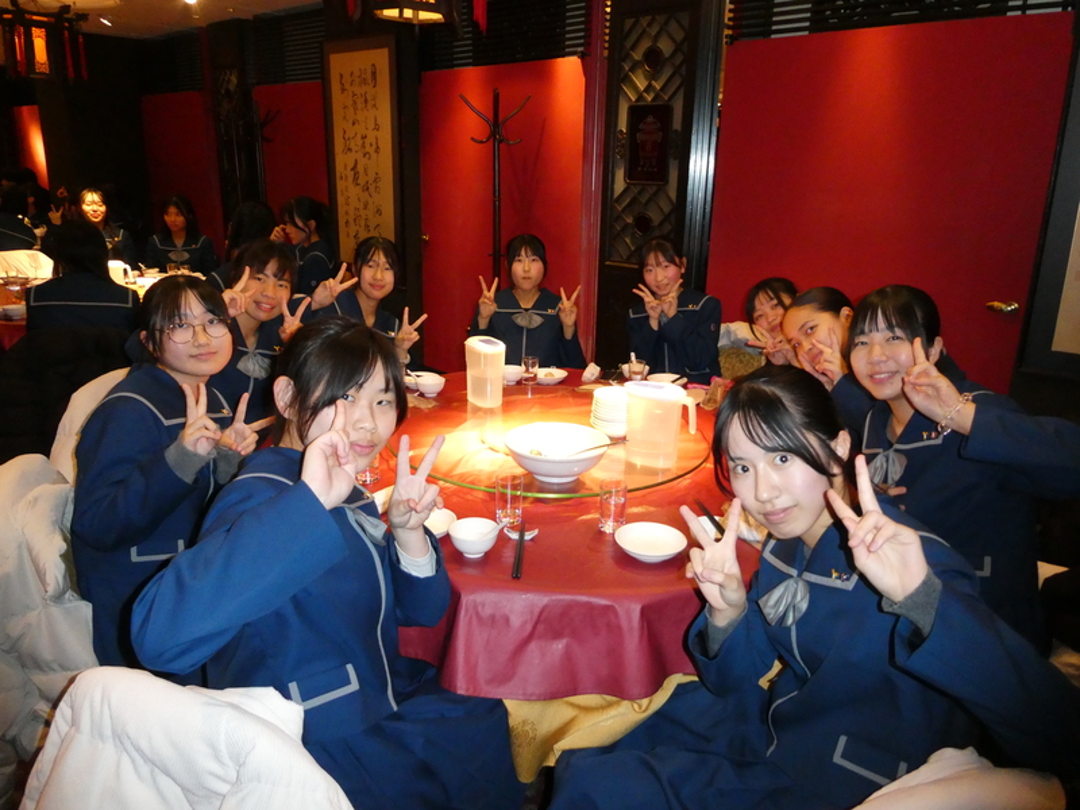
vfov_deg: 56.8
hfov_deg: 71.6
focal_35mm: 24
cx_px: 540
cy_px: 405
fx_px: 749
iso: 800
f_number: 3.3
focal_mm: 4.3
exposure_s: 1/60
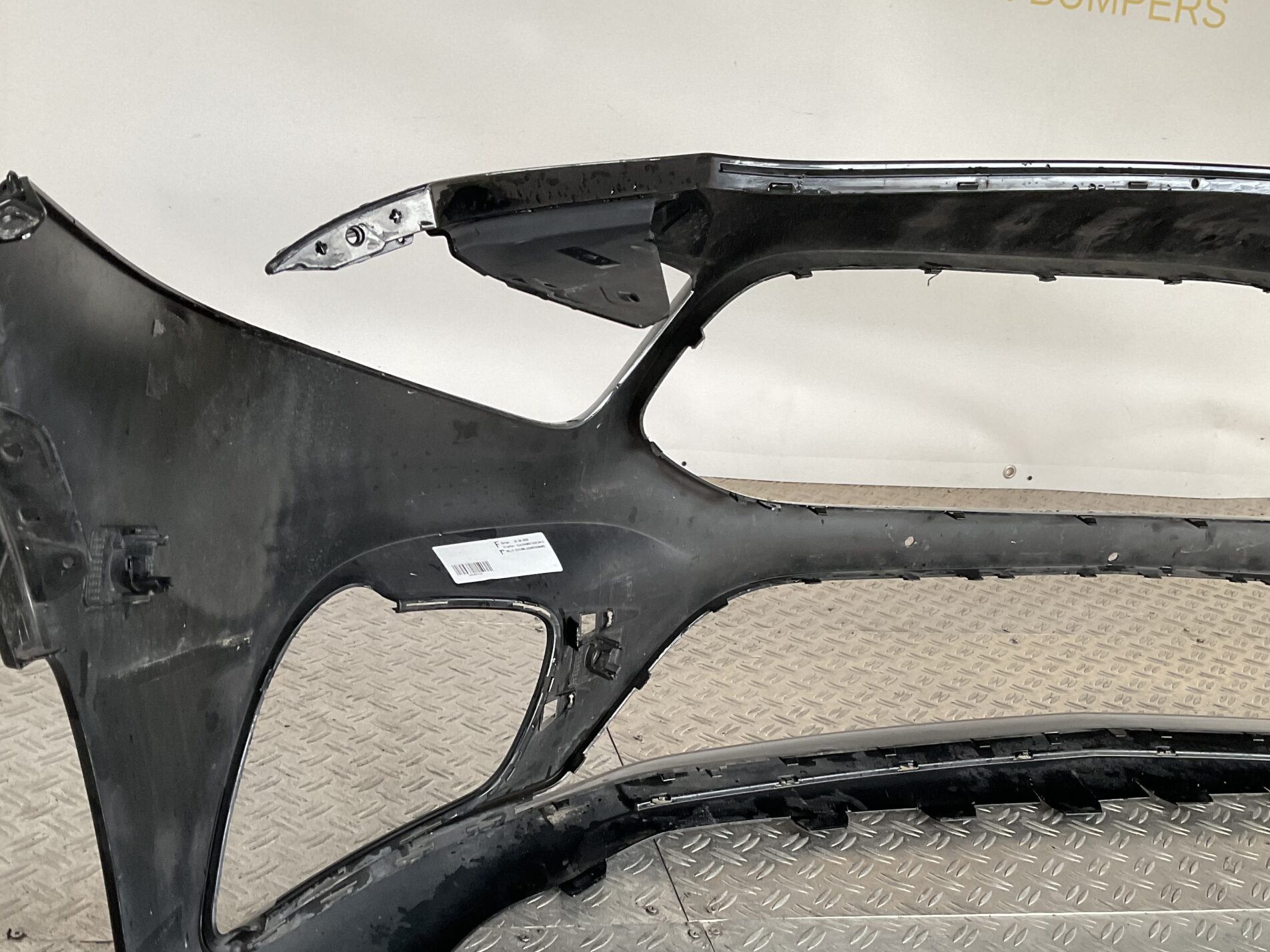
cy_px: 637
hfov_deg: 47.9
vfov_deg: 36.4
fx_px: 1431
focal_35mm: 39
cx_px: 640
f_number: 1.8
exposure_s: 1/100
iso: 64
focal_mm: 3
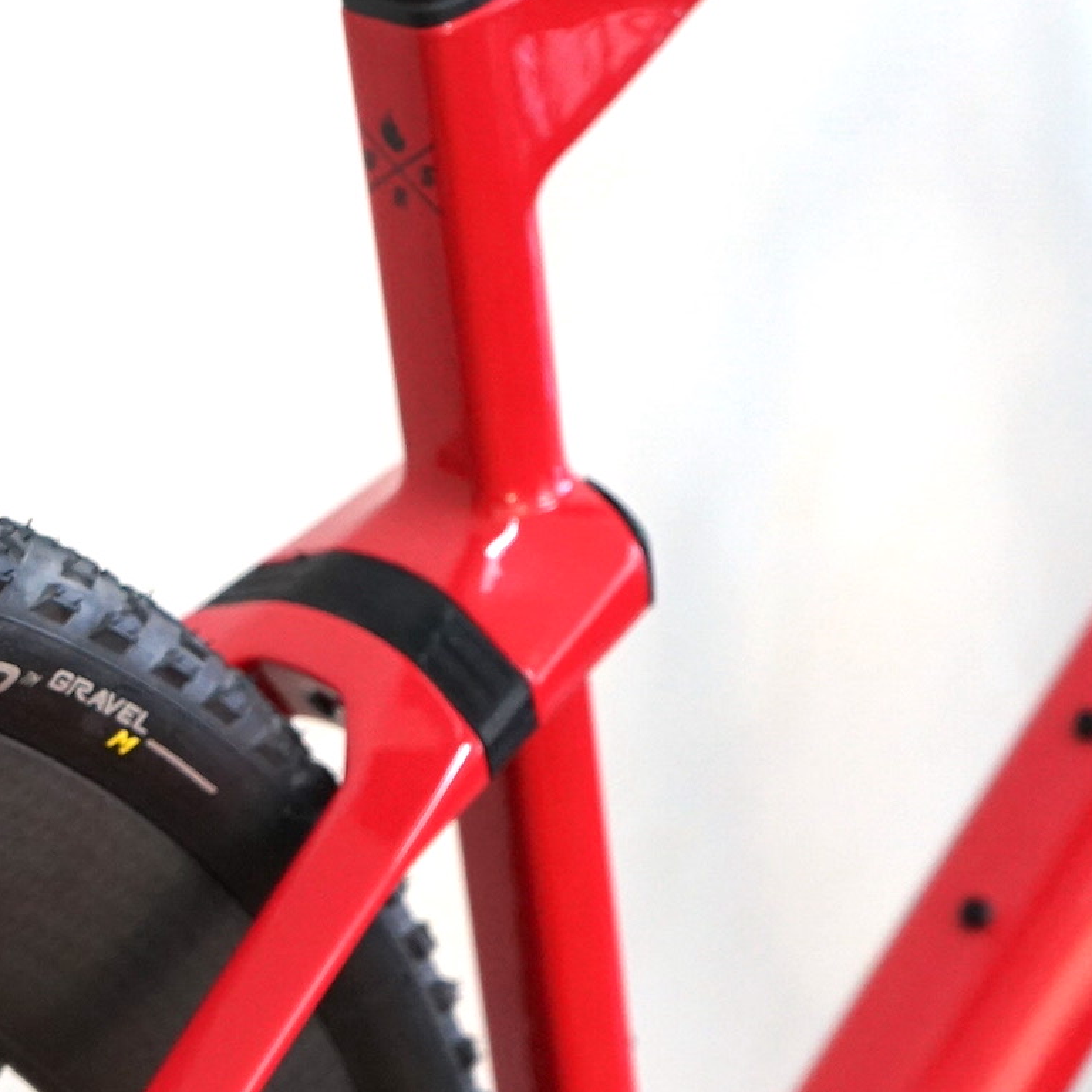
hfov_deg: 17.5
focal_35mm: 97
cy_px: 579
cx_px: -1
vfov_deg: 17.9
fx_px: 3462
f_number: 4.5
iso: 1600
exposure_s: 1/160
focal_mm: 39
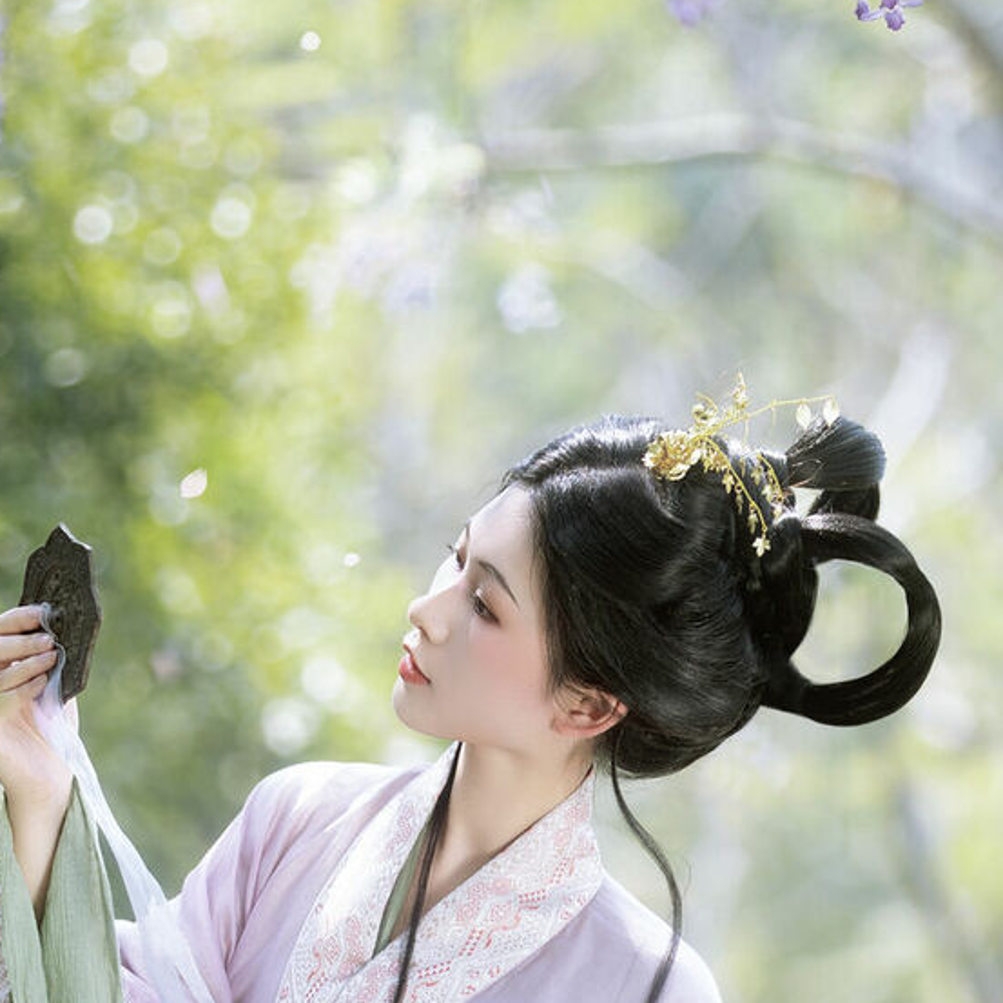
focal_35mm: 344
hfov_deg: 5.1
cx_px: 374
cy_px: 665
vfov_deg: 5.1
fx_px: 11277
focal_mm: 142
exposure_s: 1/400
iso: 100
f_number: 2.8
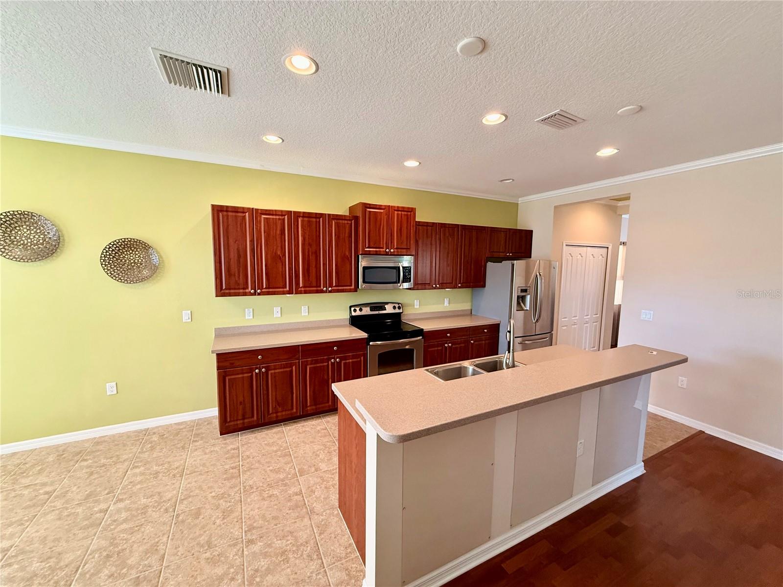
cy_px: 294
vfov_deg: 85.7
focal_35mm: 14
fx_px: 317
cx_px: 392
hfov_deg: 102.1
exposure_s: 1/60
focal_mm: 2.22
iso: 320
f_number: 2.2
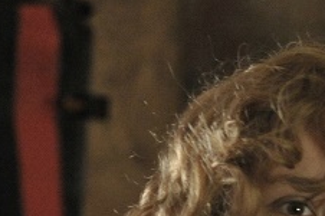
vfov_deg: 3.6
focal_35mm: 376
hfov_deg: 5.4
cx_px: 700
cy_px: 421
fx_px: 3390
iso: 8000
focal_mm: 85
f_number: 2.8
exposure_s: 1/160
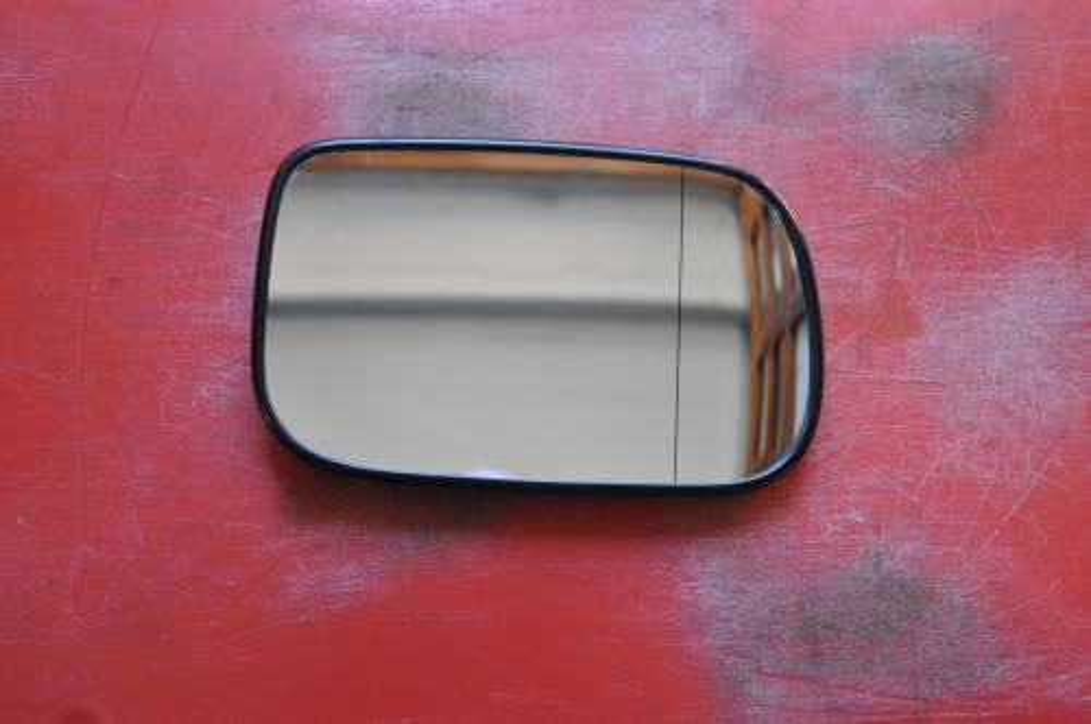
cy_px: 362
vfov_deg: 21.5
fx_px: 1907
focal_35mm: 63
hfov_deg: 31.9
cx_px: 546
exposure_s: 1/60
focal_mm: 42
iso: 720
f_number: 4.8
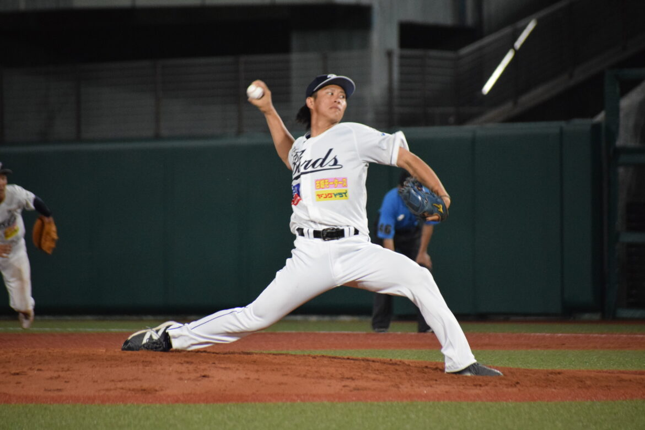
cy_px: 215
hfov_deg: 5.1
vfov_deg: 3.4
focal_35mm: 405
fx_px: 7259
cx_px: 322
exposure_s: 1/500
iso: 3600
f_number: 6.3
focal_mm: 270
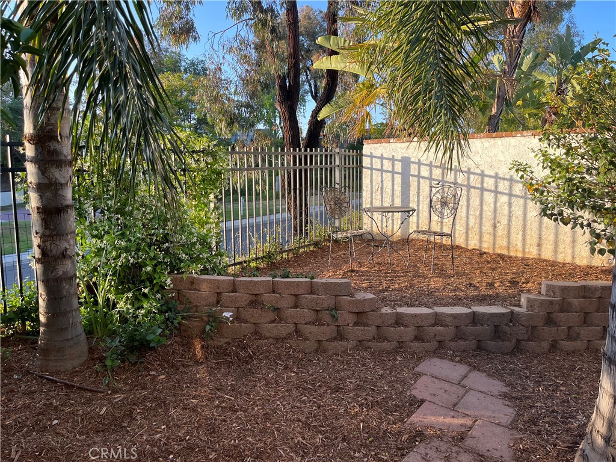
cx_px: 308
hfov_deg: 67.3
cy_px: 231
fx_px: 463
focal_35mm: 26
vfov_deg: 53.1
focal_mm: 5.1
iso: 40
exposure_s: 1/282
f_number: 1.6
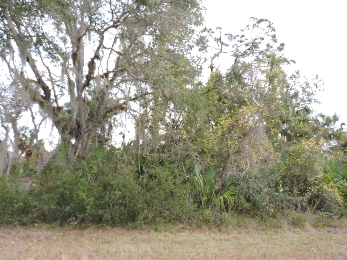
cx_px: 174
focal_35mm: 33
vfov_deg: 42.9
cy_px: 130
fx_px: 331
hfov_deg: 55.4
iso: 560
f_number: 3.2
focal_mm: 5.9
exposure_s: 1/1000
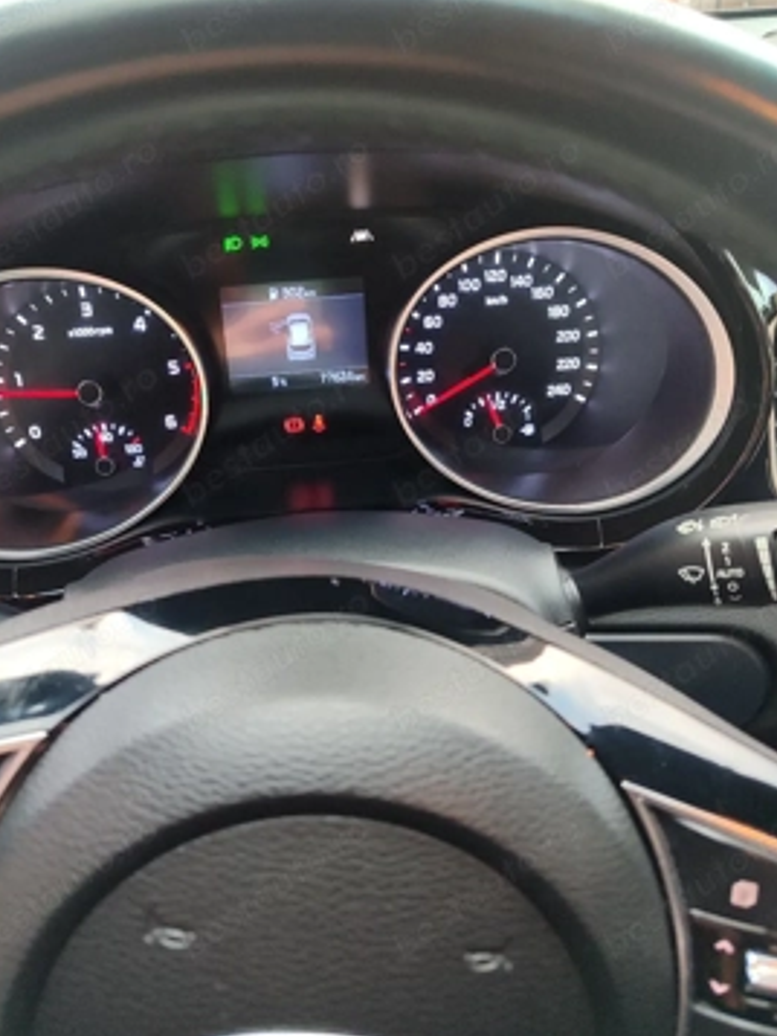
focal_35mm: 28
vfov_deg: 63.3
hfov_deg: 49.7
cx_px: 345
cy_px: 473
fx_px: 837
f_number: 1.89
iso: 240
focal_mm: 5.95
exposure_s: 1/25
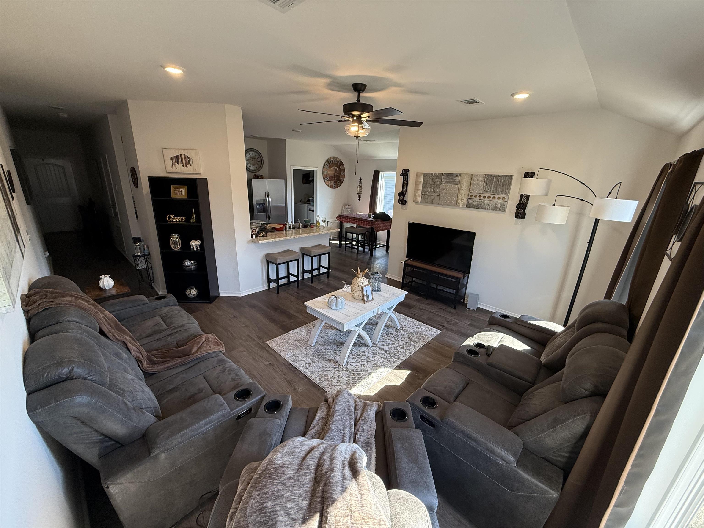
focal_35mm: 14
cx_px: 352
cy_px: 264
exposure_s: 1/120
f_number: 2.2
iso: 160
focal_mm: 2.22
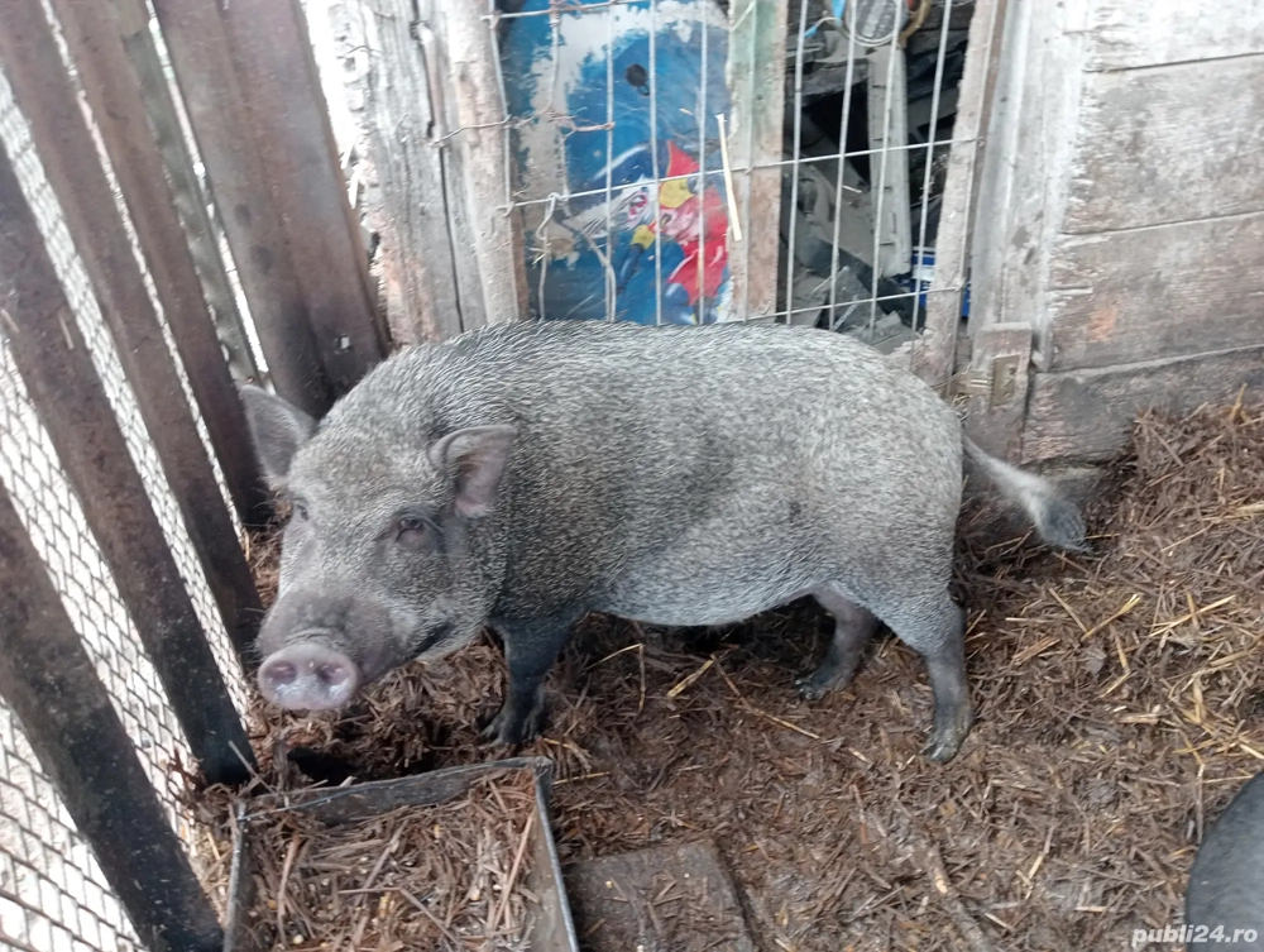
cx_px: 632
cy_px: 476
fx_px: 1024
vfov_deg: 49.9
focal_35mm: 28
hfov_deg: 63.4
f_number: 1.8
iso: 375
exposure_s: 1/33.3
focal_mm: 4.04
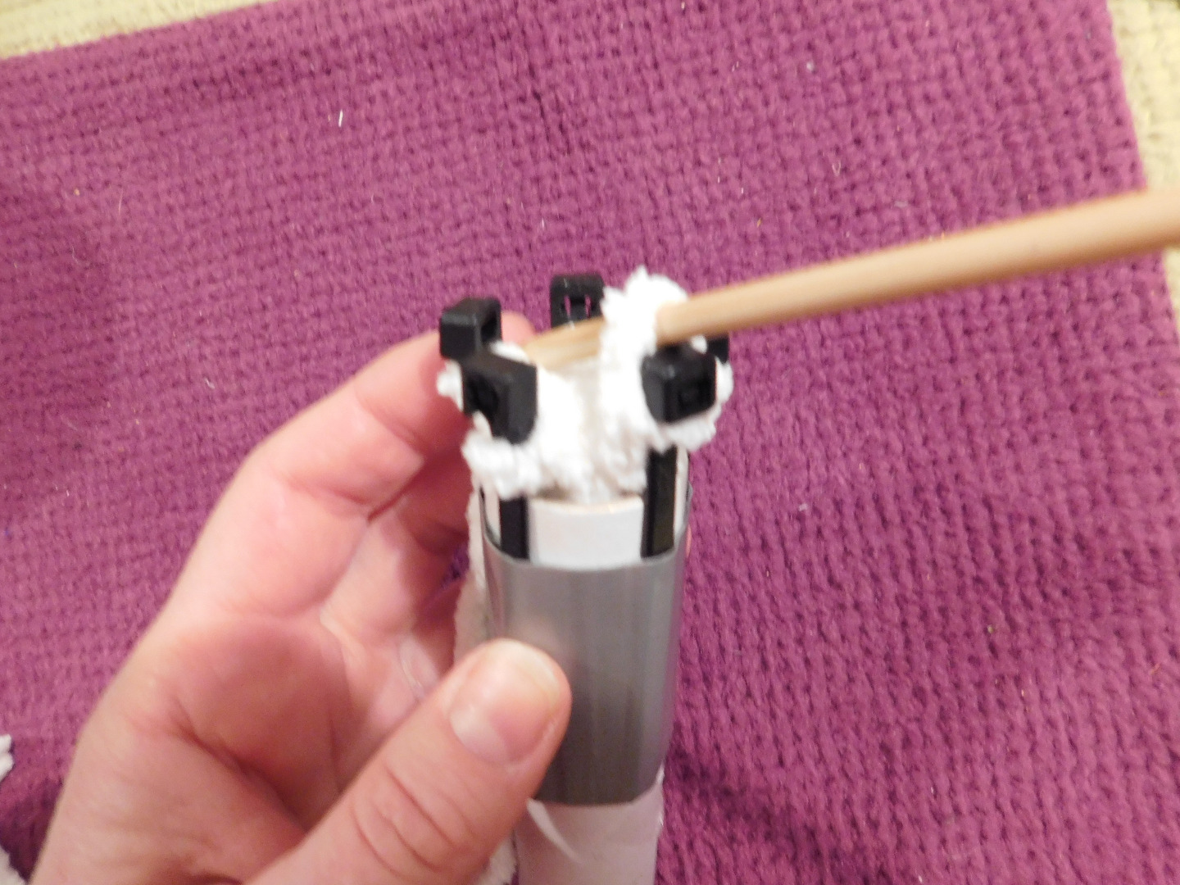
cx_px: 590
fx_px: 784
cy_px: 442
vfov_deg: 58.9
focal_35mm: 23
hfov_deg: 73.9
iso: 400
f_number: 3
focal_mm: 4
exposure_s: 1/13
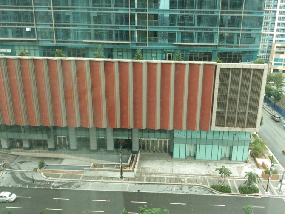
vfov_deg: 38.7
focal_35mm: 37
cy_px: 106
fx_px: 305
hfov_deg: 49.9
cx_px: 165
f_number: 2.2
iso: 80
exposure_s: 1/100
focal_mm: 3.69
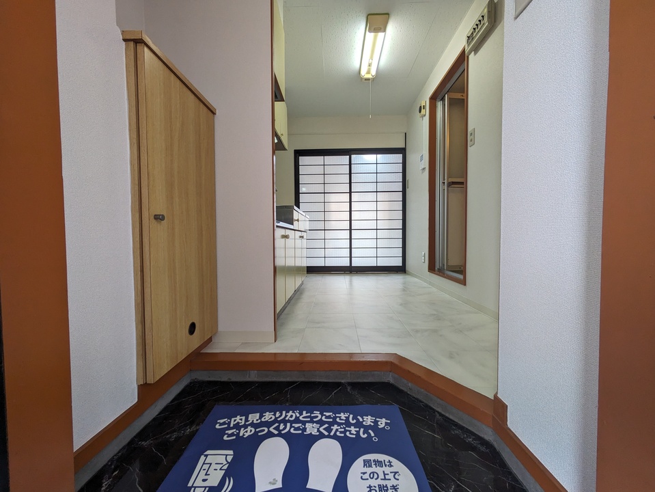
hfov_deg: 102.0
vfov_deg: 85.7
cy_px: 246
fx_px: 265
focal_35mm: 14
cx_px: 328
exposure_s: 1/120
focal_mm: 1.83
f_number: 2.2
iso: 76
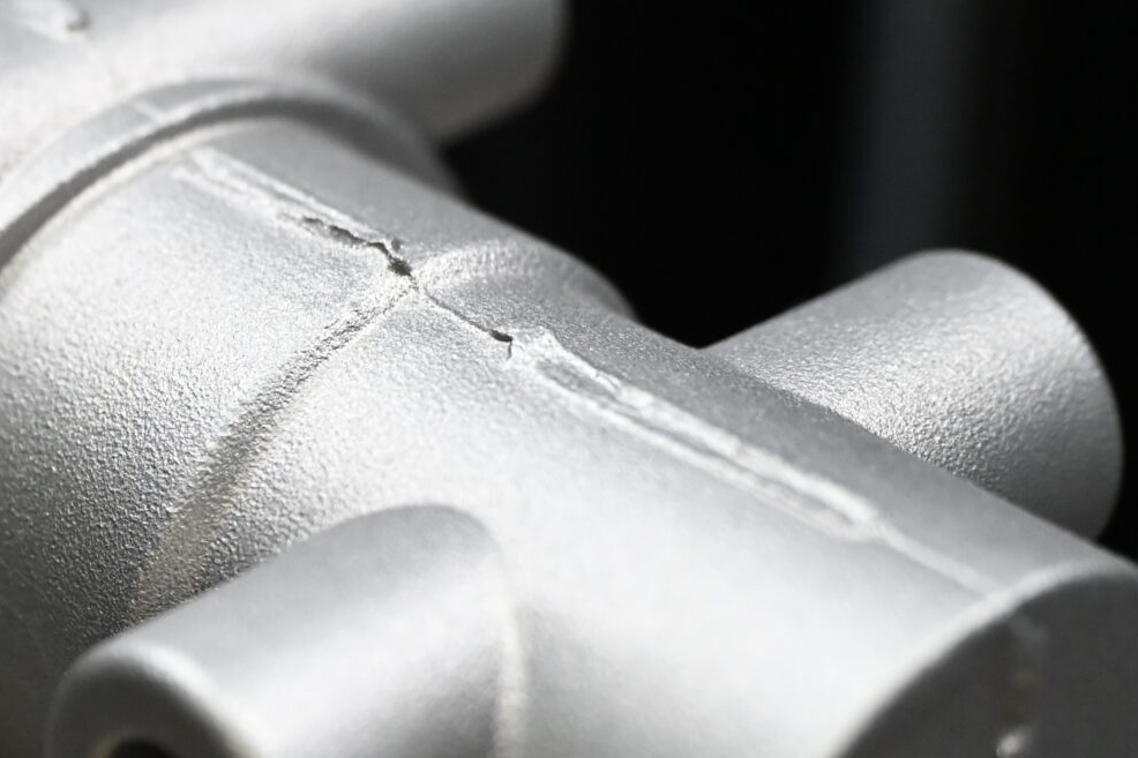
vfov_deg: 8.5
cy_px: 745
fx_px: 5088
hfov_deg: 12.5
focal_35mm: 161
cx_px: -186
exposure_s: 1/250
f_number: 4
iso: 4000
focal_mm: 62
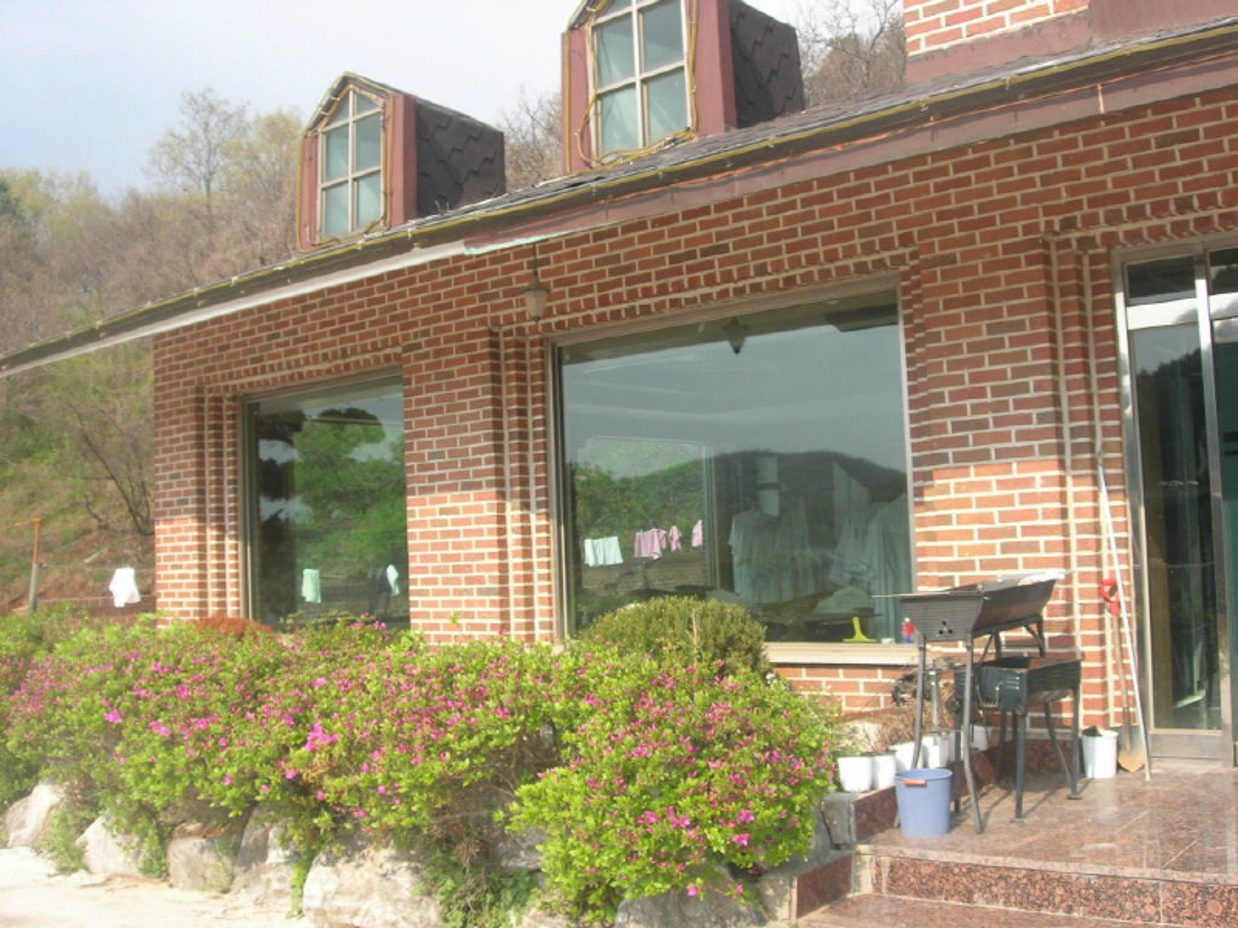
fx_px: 1359
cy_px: 464
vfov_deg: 37.7
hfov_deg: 49.0
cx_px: 619
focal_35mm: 38
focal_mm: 7.8
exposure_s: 1/236
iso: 64
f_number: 4.8
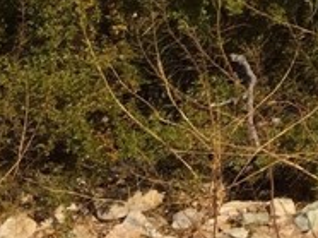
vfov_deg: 9.0
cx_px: 843
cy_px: -140
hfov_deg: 10.2
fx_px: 1468
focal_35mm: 160
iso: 32
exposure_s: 1/3968
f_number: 2.2
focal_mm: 4.15
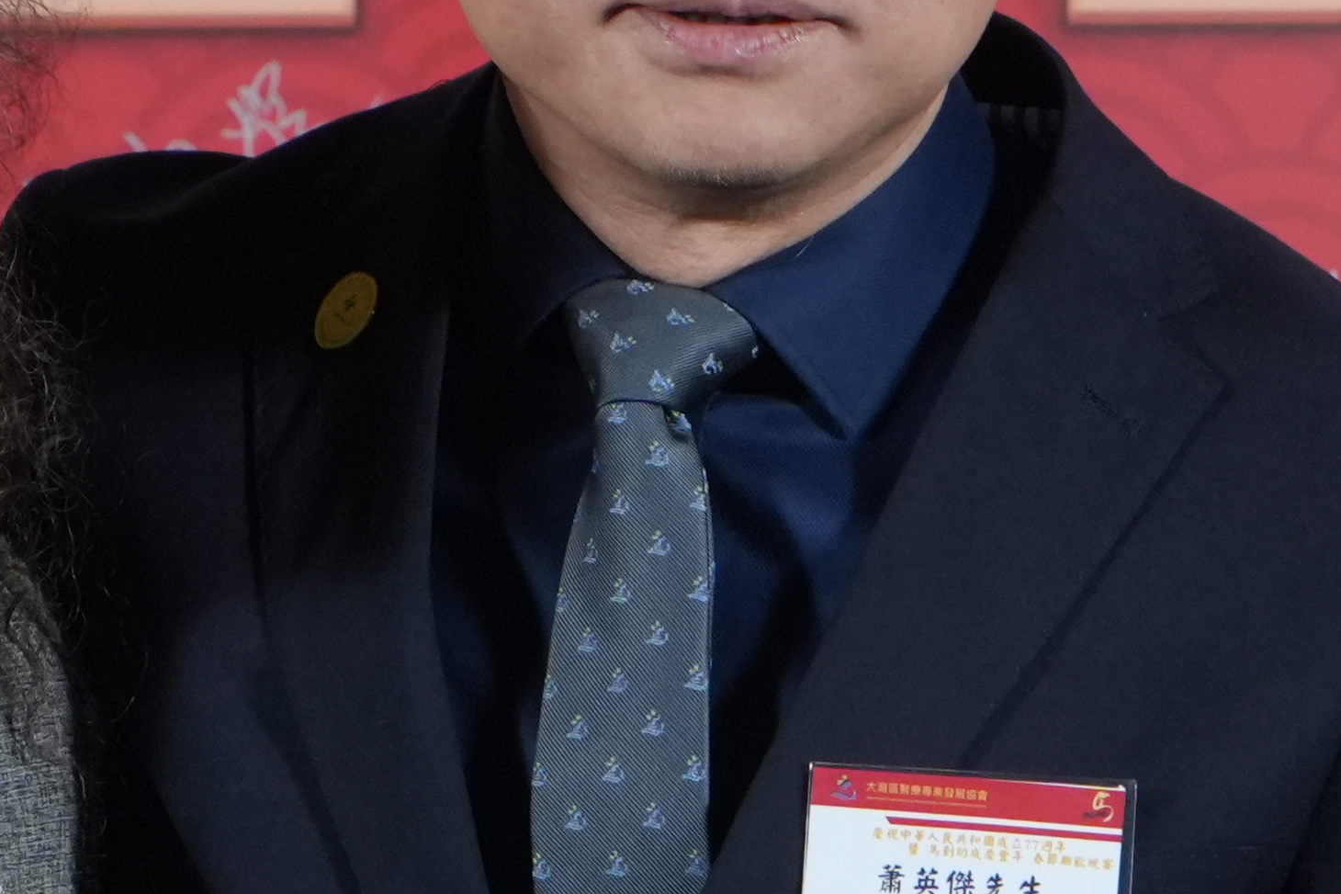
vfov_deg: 4.1
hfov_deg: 6.1
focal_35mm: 336
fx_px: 12514
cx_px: 198
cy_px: 1189
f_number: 5.6
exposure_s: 1/125
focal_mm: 70
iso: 2500
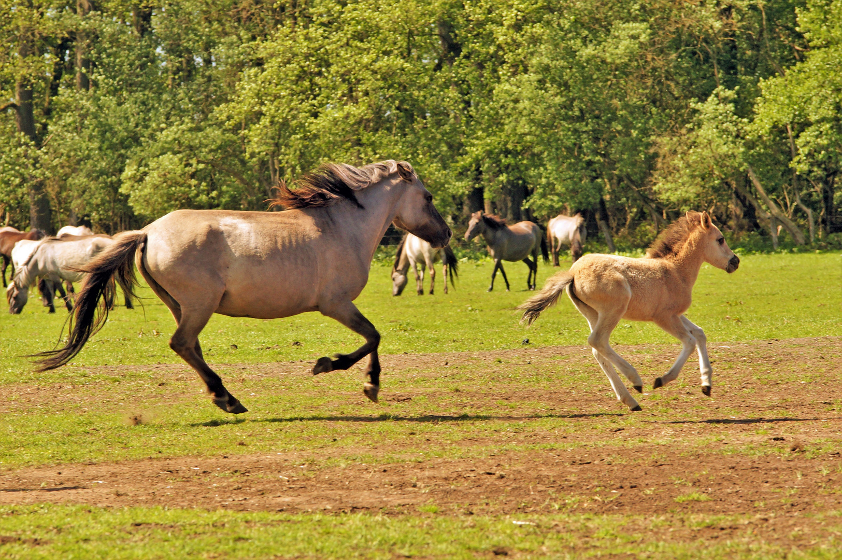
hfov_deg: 6.9
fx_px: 7009
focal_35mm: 300
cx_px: 421
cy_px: 280
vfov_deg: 4.6
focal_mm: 200
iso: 400
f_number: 9
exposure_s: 1/500
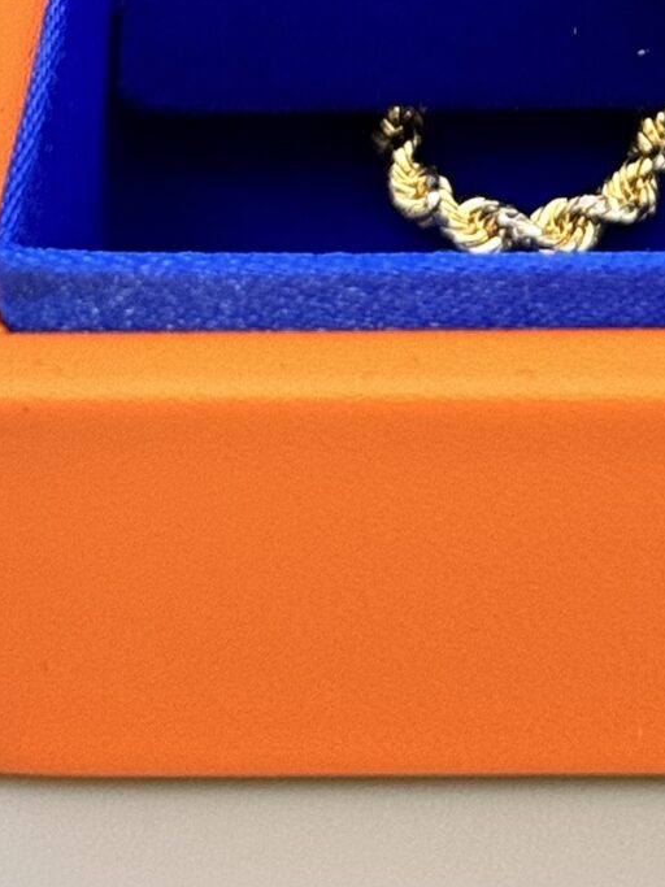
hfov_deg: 8.2
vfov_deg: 10.3
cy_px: -732
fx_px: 4612
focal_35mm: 180
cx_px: 809
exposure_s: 1/40
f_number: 1.78
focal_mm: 6.86
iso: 320
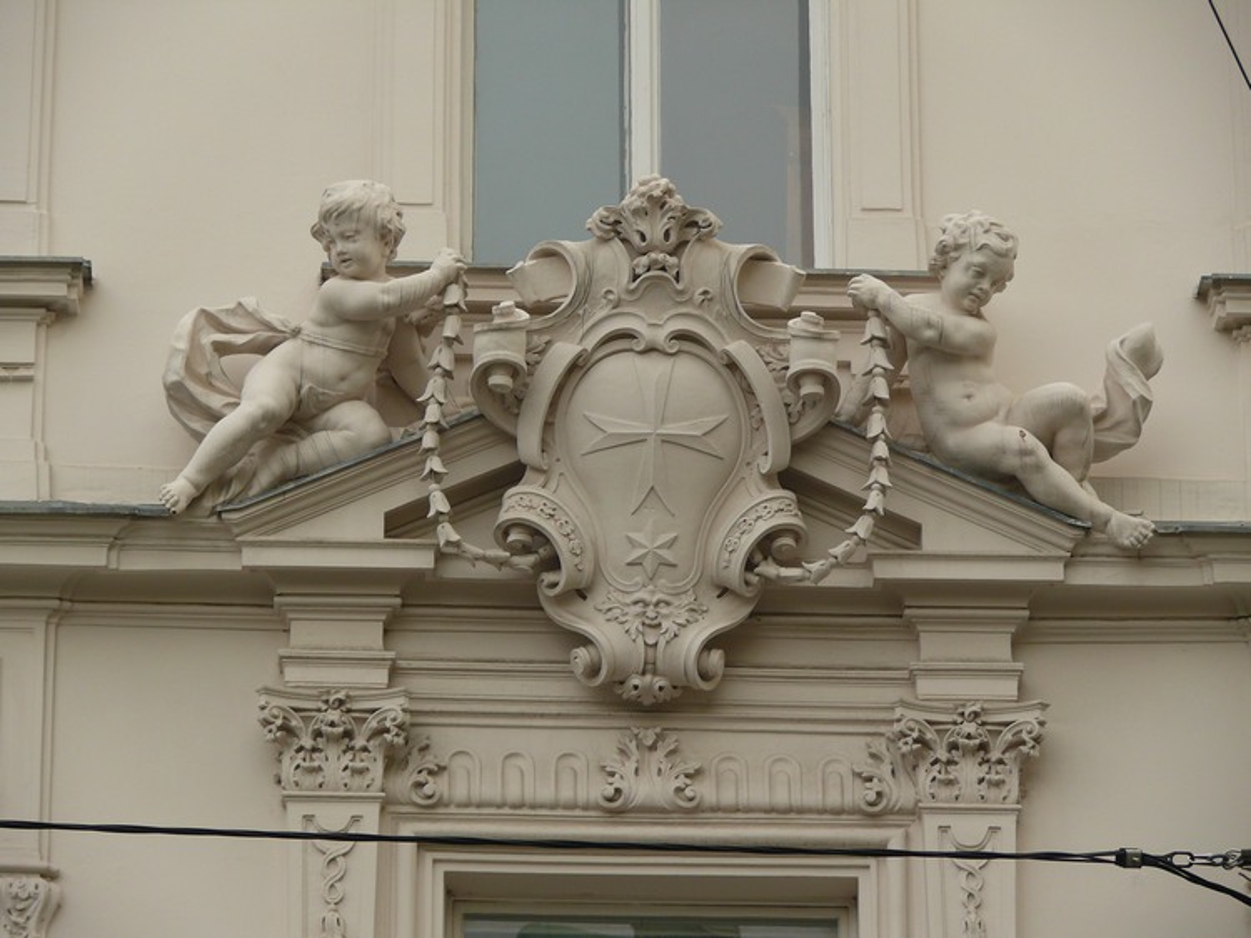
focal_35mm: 194
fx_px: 7009
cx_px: 626
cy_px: 469
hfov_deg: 10.2
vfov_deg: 7.7
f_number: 4
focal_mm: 41.1
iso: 100
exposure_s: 1/160
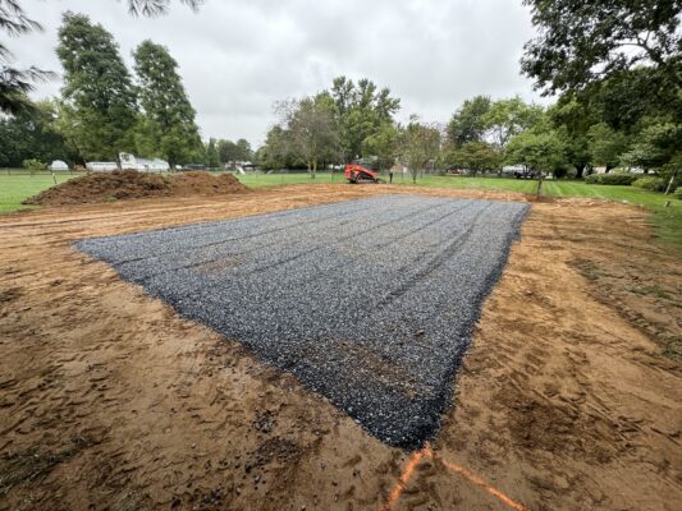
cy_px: 256
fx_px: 276
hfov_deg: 102.1
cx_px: 341
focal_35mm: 14
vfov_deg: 85.7
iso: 50
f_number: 2.2
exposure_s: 1/99
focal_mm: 2.22
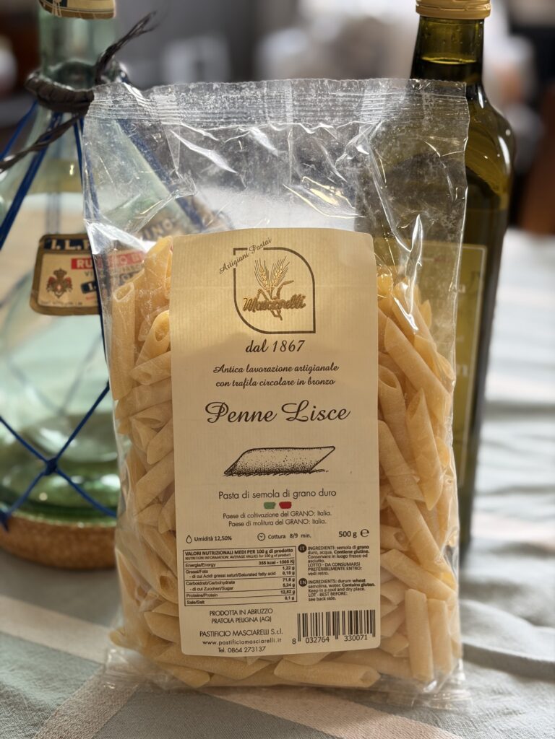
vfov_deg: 36.8
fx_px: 1112
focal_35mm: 52
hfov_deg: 28.0
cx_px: 278
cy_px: 370
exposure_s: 1/50
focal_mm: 5.96
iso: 32
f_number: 1.6
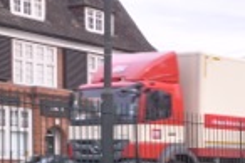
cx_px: 357
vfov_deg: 10.9
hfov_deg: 15.5
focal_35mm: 123
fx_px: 836
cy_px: 198
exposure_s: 1/40
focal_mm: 24
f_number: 9
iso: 320
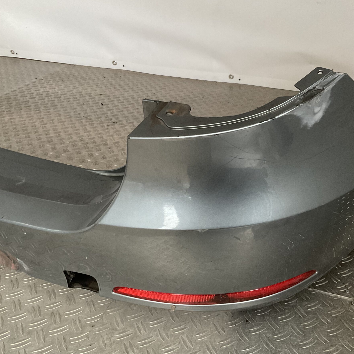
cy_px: 168
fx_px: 428
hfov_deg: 44.7
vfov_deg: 44.9
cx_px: 212
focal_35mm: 37
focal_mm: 3
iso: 160
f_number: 1.8
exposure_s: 1/50
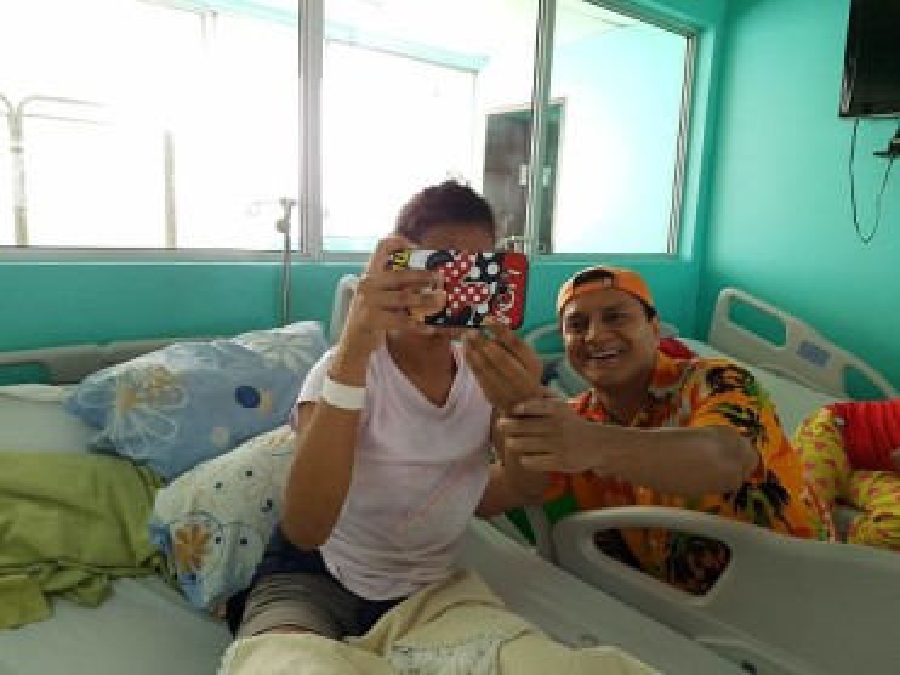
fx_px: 676
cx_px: 450
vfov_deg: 53.0
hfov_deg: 67.3
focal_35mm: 26
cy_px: 338
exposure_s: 1/60
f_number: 1.7
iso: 64
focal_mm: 4.2
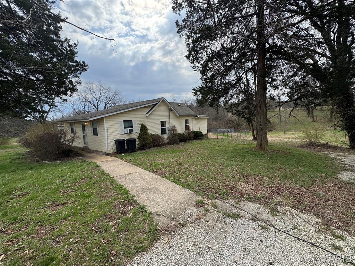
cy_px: 133
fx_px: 144
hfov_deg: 102.1
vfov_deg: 85.7
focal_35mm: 14
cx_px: 178
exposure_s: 1/1160
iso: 50
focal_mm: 2.22
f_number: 2.2
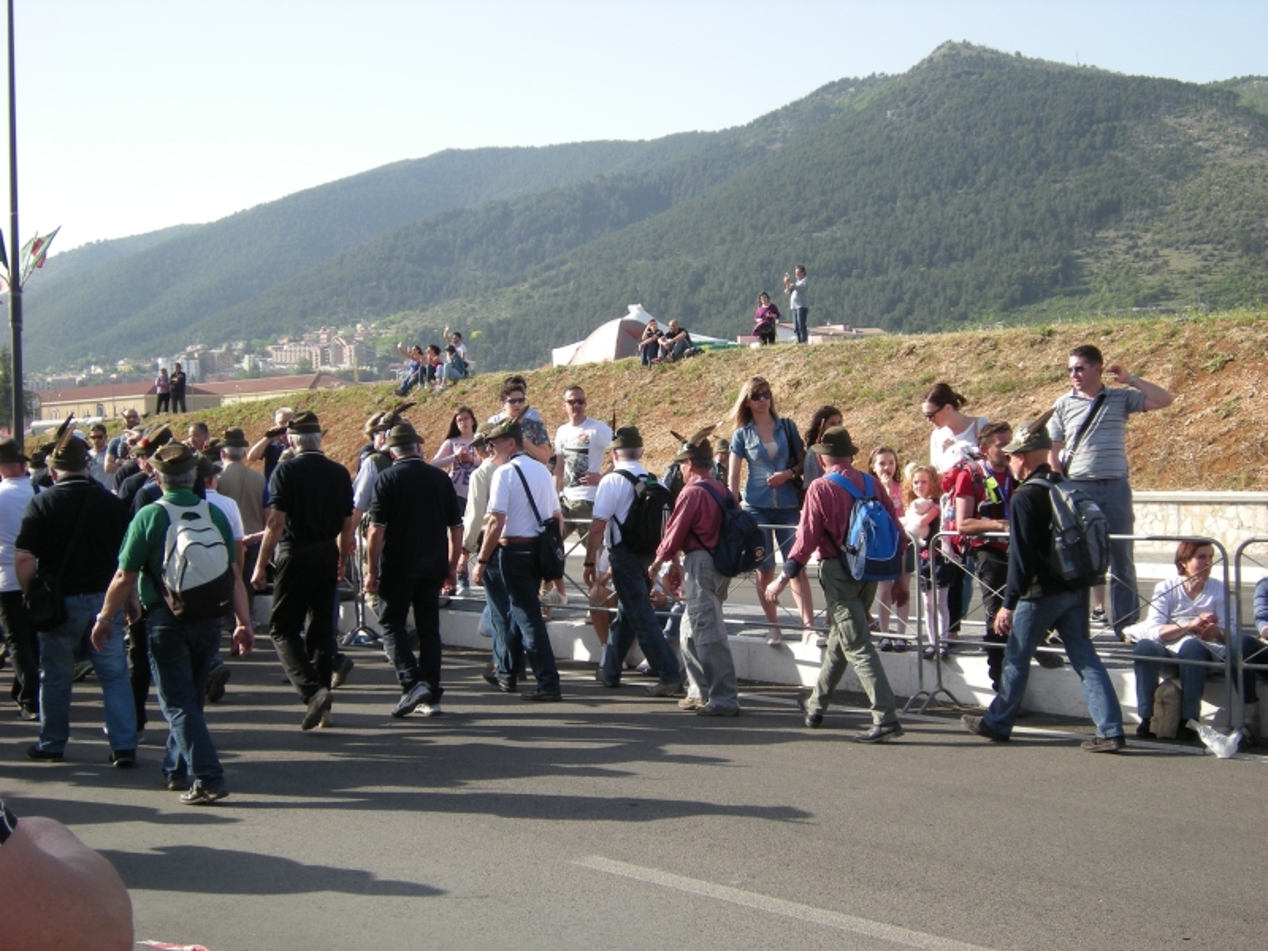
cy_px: 476
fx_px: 1905
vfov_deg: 28.0
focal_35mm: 52
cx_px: 634
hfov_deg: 36.8
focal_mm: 8.8
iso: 64
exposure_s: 1/301
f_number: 3.8
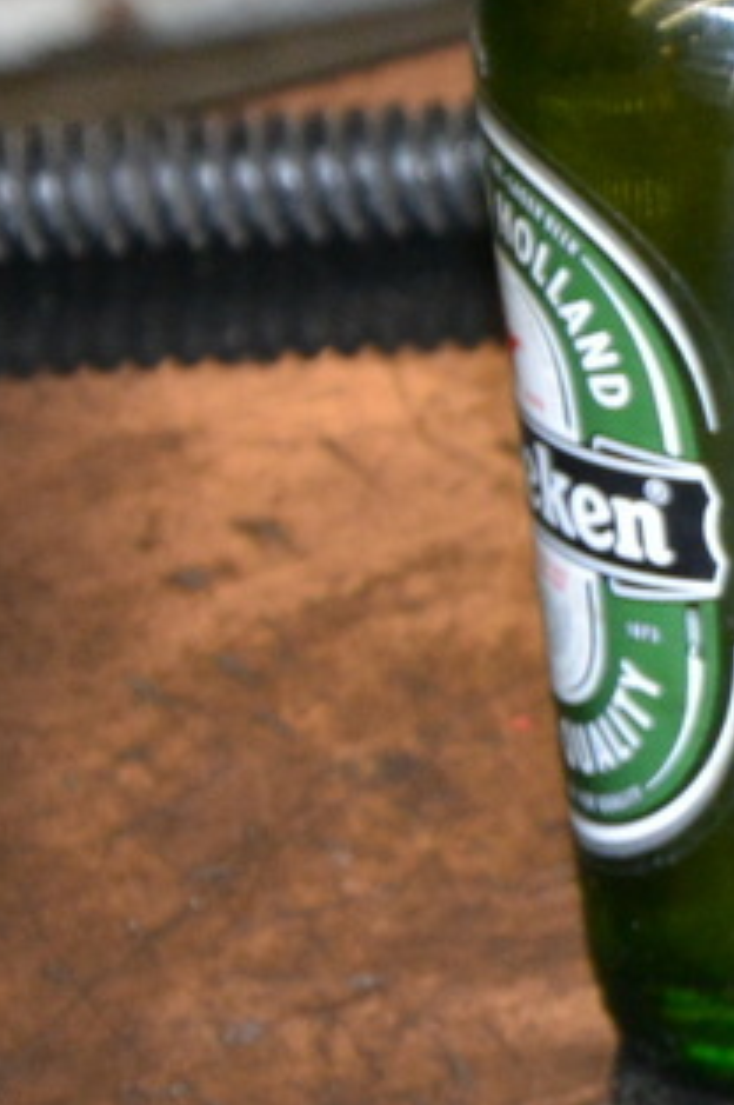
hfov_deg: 3.3
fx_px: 12505
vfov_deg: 5.1
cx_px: 2230
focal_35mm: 408
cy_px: 738
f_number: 7.1
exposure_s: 1/60
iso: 800
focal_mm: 50
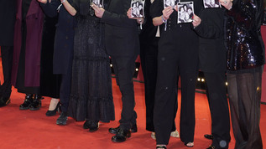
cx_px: 108
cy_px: 44
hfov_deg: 34.3
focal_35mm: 61
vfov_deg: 19.6
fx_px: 430
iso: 800
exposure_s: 1/160
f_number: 5.6
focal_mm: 41
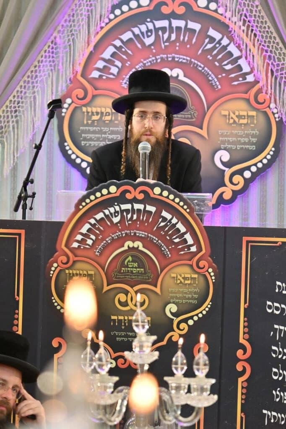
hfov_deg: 7.6
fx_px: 2146
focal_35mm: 180
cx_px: 143
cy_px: 214
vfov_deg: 11.4
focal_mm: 120
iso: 640
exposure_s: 1/160
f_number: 4
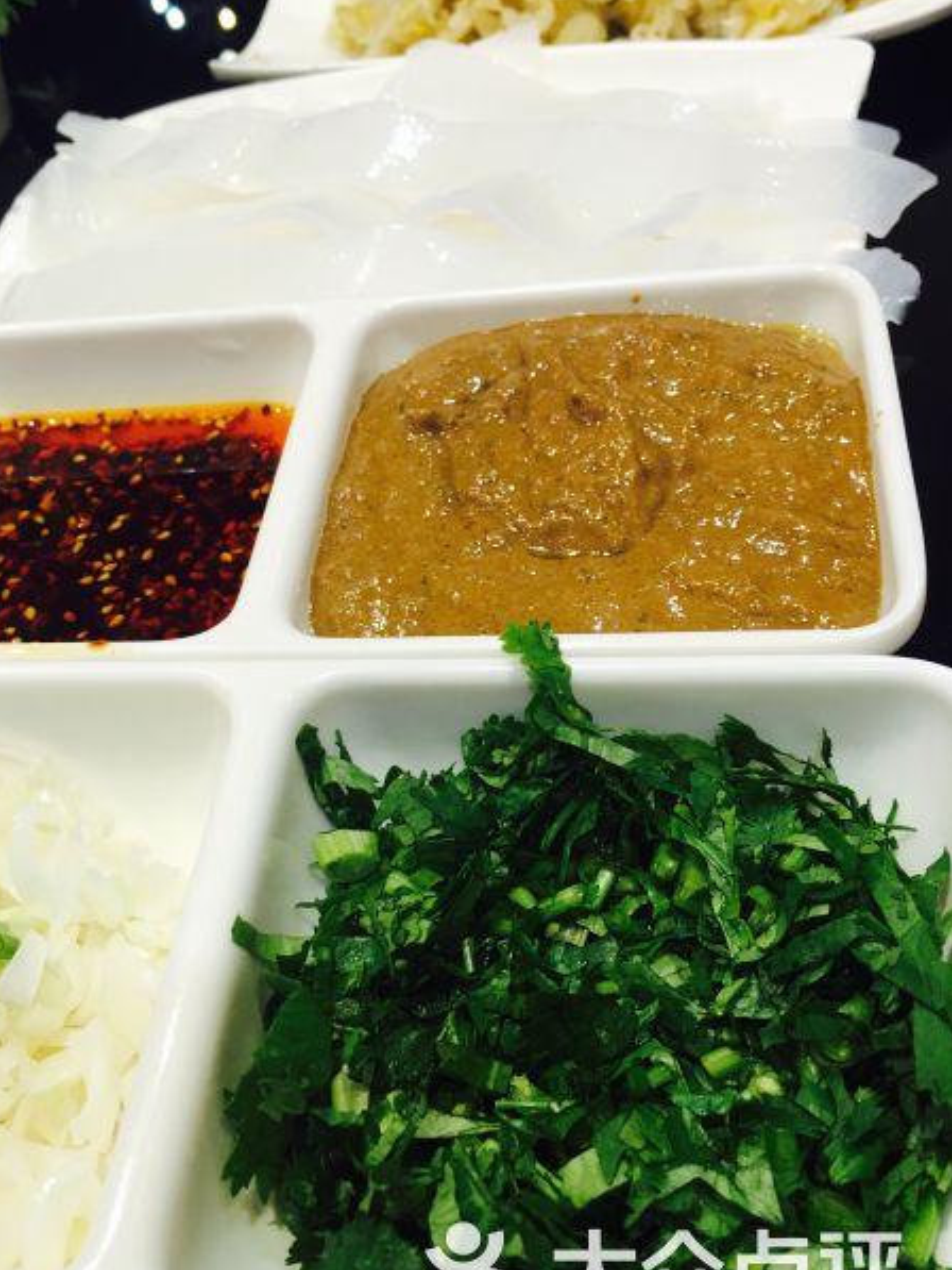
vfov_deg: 53.9
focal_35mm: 34
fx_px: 1246
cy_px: 638
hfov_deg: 41.7
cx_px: 401
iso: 40
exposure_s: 1/17
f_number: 2.2
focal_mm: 4.15
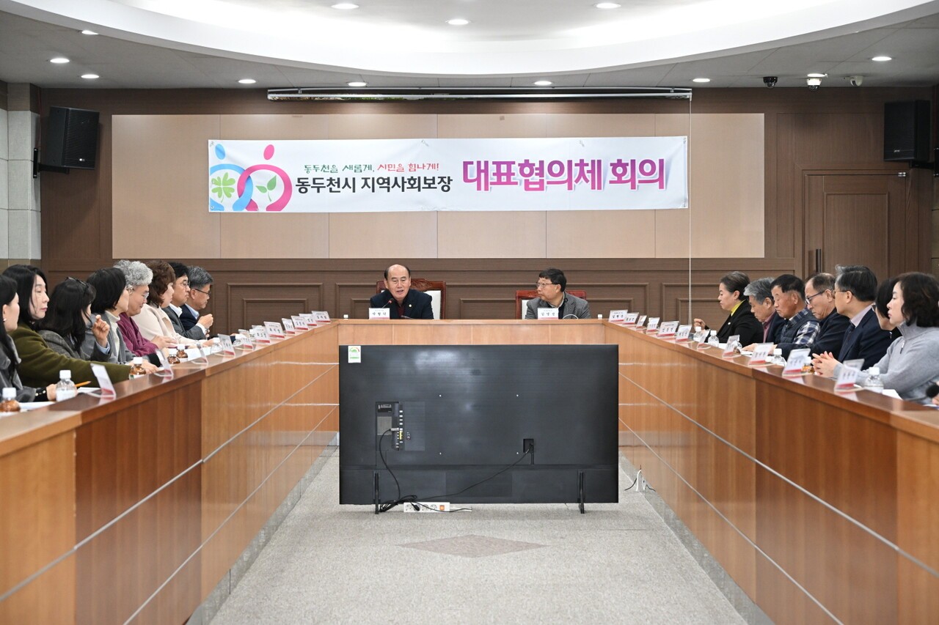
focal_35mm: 66
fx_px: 1721
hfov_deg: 30.5
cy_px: 312
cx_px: 470
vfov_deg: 20.6
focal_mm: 66
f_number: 6
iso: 2500
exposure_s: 1/100
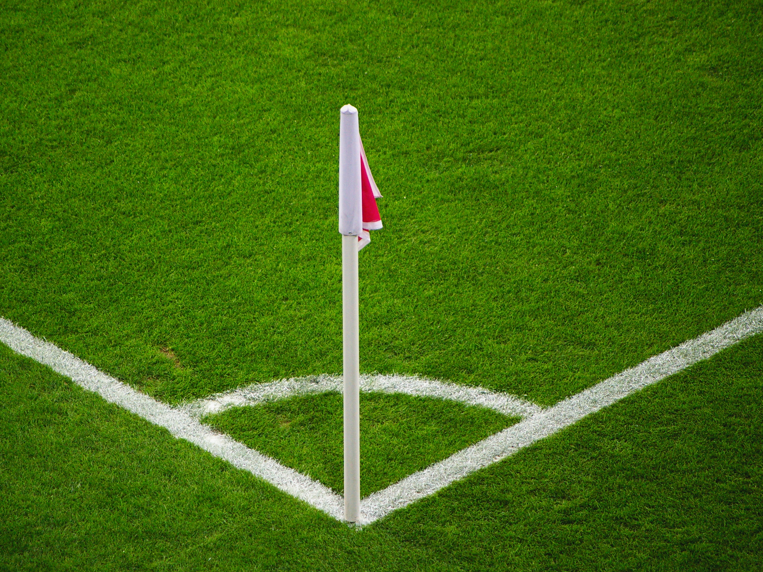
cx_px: 336
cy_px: 286
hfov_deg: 6.1
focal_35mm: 326
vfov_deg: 4.6
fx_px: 7185
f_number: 5.6
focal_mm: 200
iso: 1600
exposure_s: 1/90
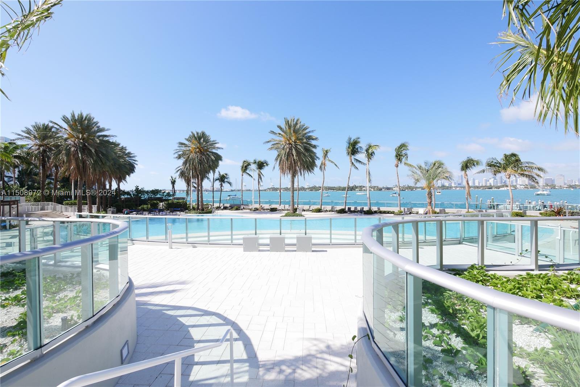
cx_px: 290
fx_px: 225
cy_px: 194
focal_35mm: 14
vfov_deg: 81.2
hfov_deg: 104.3
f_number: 7.1
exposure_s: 1/320
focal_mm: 7
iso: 200
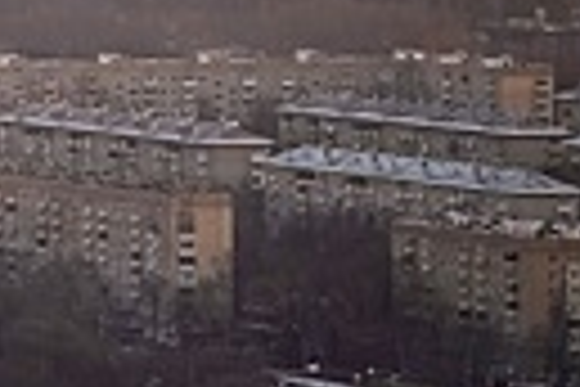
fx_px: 9489
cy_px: -220
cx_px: -483
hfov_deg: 3.5
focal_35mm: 589
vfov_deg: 2.3
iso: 320
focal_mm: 145
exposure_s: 1/640
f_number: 4
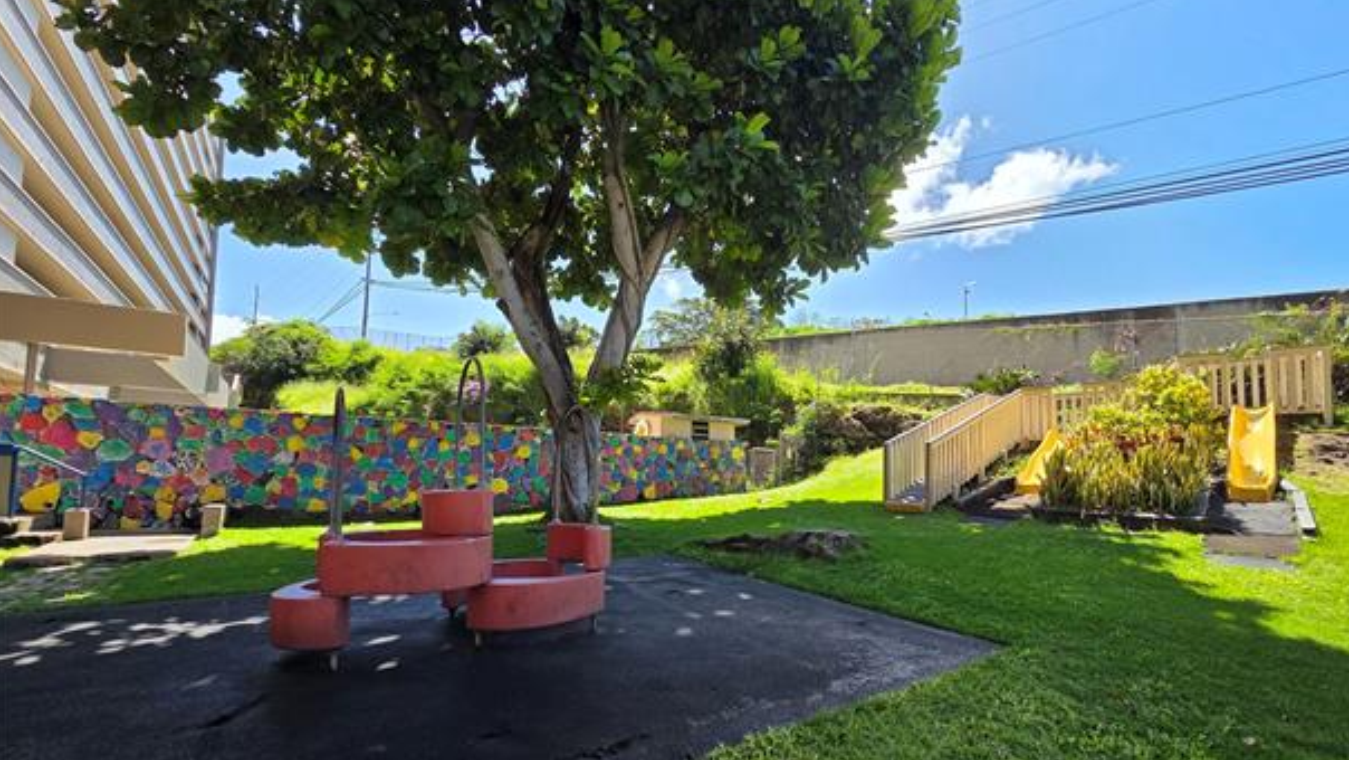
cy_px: 440
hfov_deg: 102.9
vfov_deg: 70.1
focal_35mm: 15
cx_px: 708
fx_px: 537
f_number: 2.2
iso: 50
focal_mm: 2.2
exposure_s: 1/775
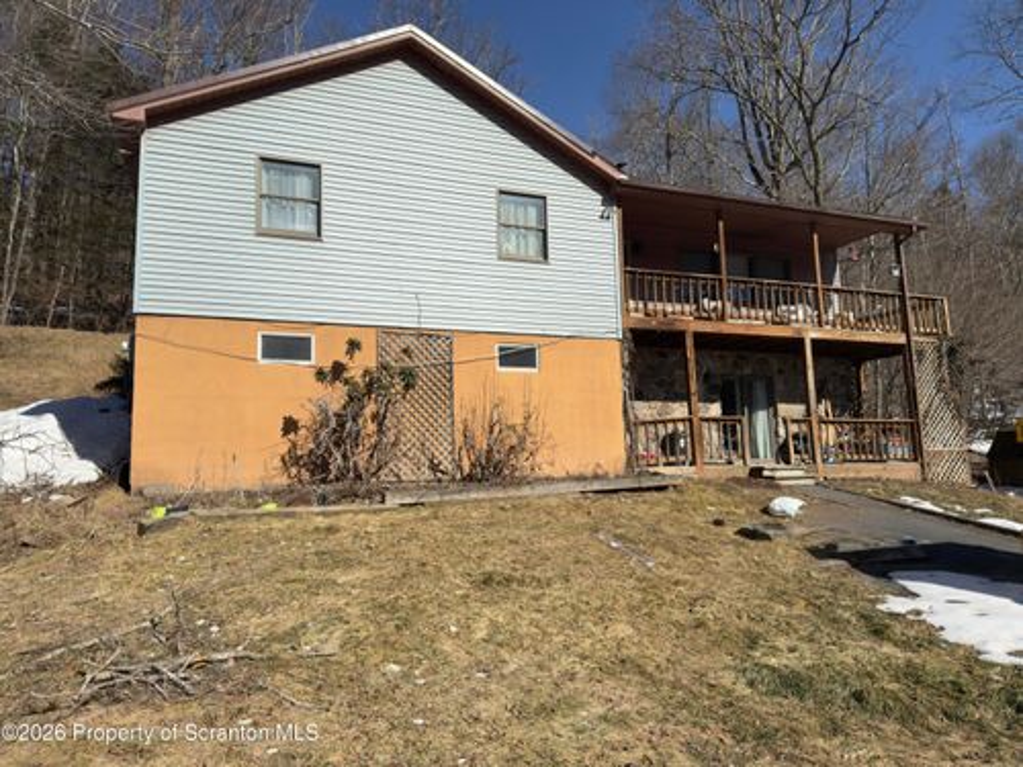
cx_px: 512
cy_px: 384
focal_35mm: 24
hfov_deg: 71.6
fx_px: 709
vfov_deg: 56.8
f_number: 1.78
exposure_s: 1/8264
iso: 80
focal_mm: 6.76
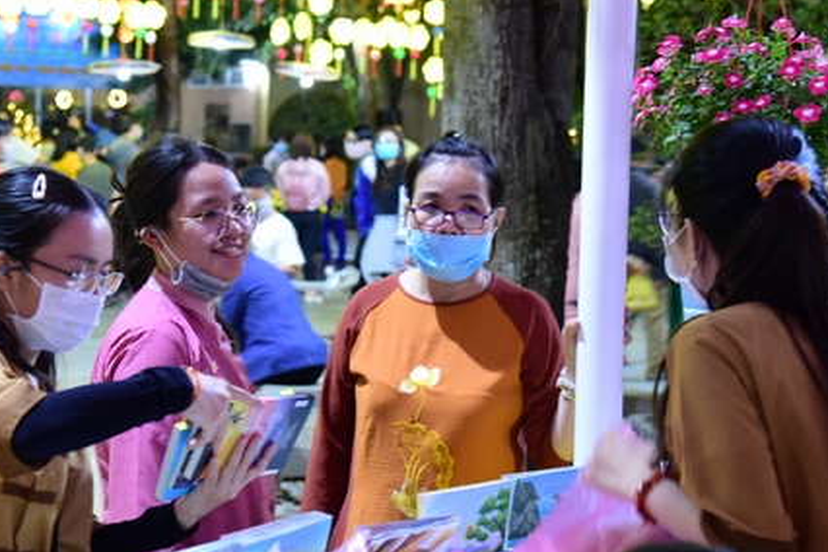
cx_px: 383
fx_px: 1932
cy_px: 278
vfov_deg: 16.3
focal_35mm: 84
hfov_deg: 24.2
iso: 2000
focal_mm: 55
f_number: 4.5
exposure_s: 1/20
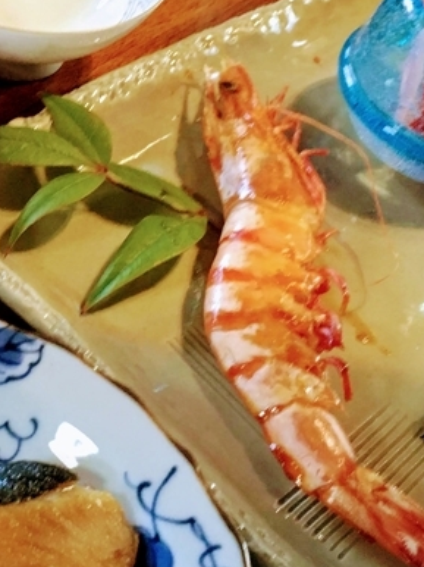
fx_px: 1259
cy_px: 153
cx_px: -32
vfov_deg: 25.1
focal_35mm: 77
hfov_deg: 18.5
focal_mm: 4.15
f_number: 2.2
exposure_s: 1/30
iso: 125
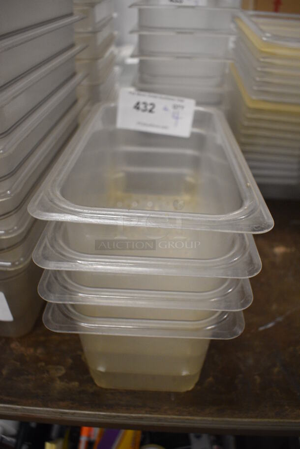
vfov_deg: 61.9
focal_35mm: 30
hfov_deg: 43.7
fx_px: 374
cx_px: 150
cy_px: 224
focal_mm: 20
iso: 1600
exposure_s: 1/125
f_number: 3.5
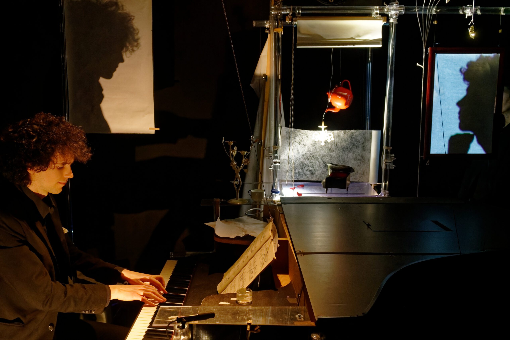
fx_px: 482
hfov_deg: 55.8
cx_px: 255
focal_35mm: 34
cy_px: 170
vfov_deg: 38.9
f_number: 4.5
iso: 6400
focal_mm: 23
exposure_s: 1/60
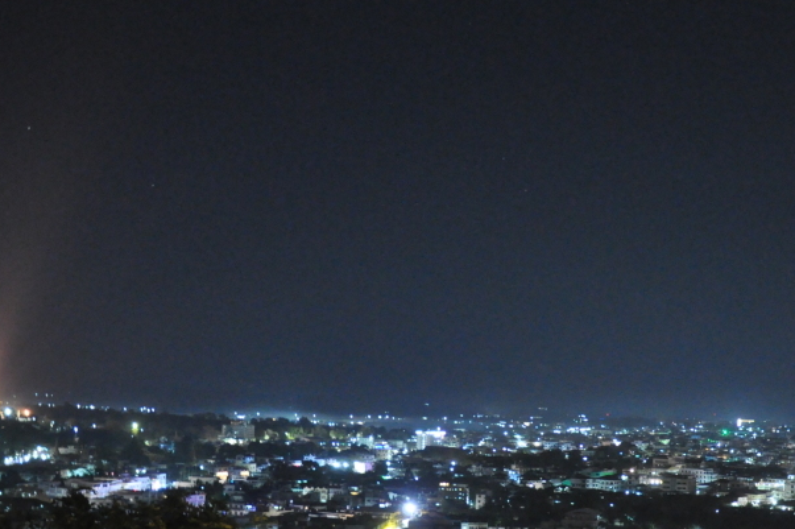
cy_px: 400
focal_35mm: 56
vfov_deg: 23.9
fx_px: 1236
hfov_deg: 35.4
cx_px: 515
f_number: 3.8
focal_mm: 22
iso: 3200
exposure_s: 1
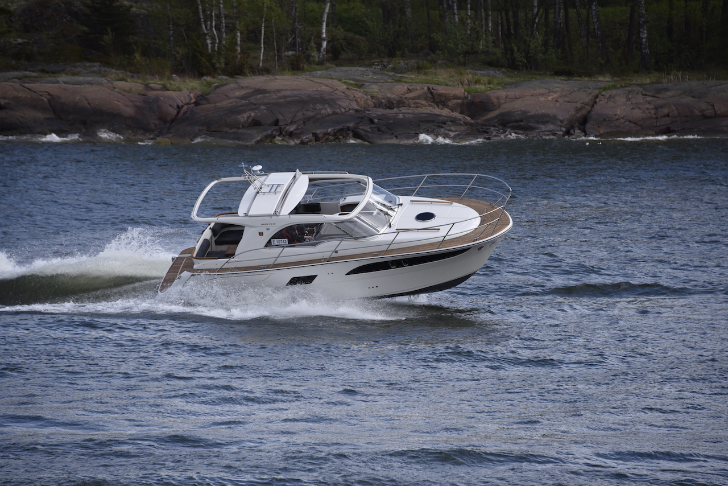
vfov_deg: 6.0
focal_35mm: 230
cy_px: 243
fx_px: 4652
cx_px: 364
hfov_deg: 8.9
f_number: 5.6
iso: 400
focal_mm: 230
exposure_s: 1/1600
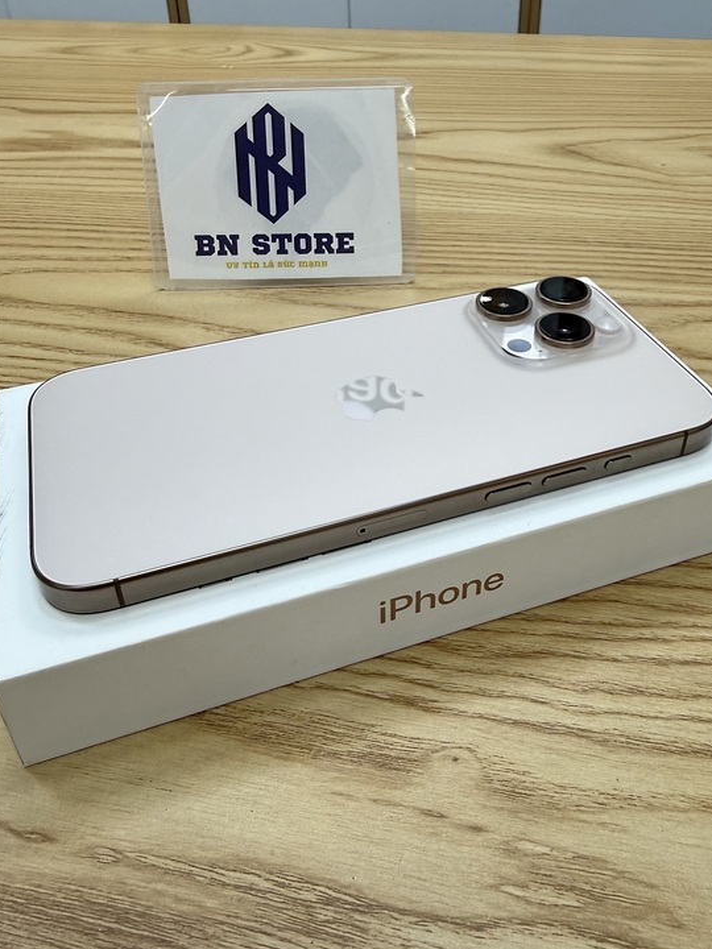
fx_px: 823
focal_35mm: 30
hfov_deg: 46.7
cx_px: 396
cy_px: 455
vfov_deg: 59.9
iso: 64
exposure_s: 1/120
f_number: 2.2
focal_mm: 2.22
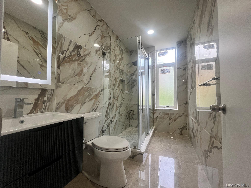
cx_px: 126
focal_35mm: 13
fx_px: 94
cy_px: 94
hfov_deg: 106.2
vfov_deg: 89.9
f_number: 1.8
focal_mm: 1.57
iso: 80
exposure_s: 1/126
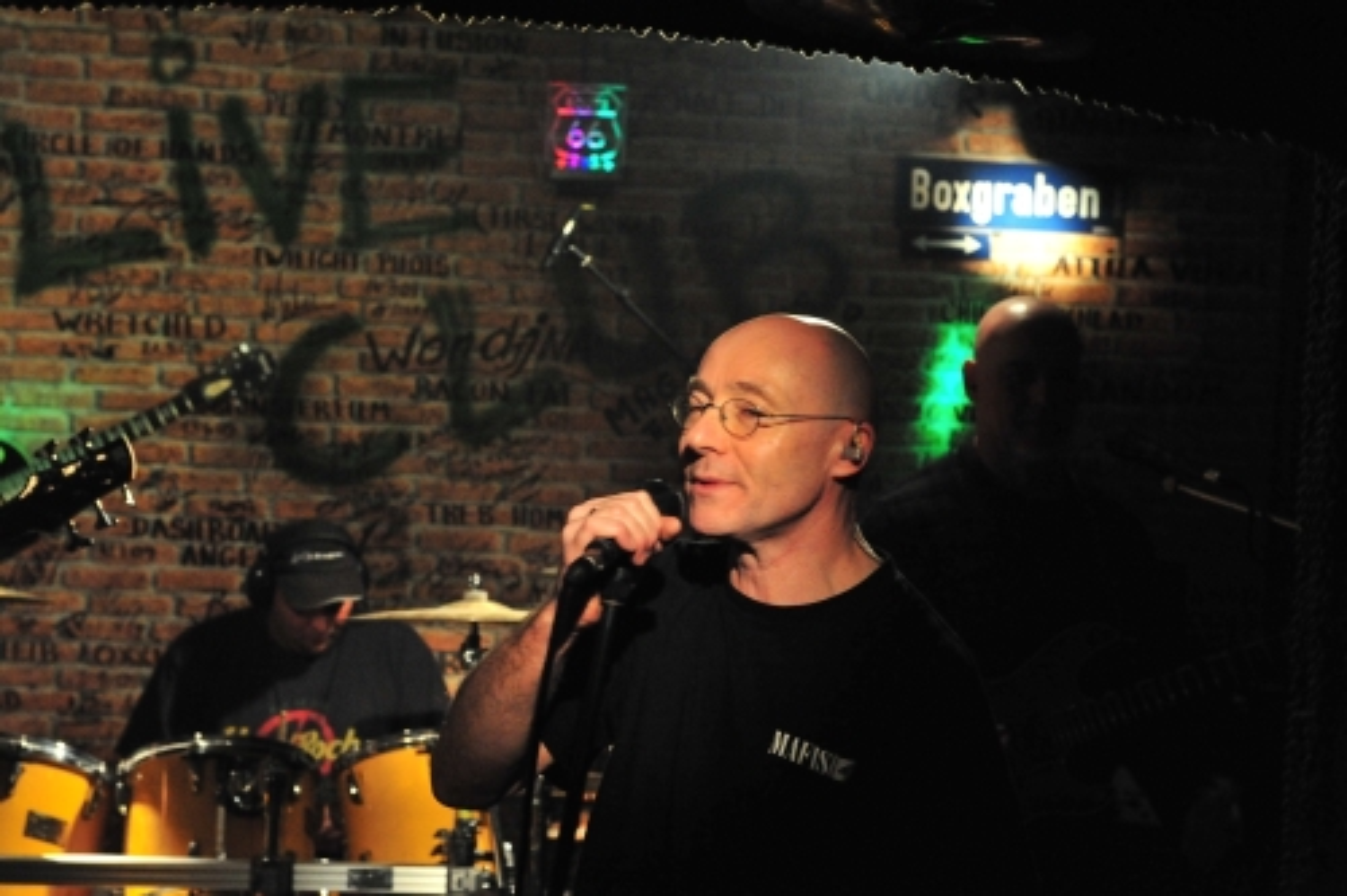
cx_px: 674
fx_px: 2618
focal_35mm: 70
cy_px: 448
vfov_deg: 19.4
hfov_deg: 28.9
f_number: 7.1
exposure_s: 1/125
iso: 6400
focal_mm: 70
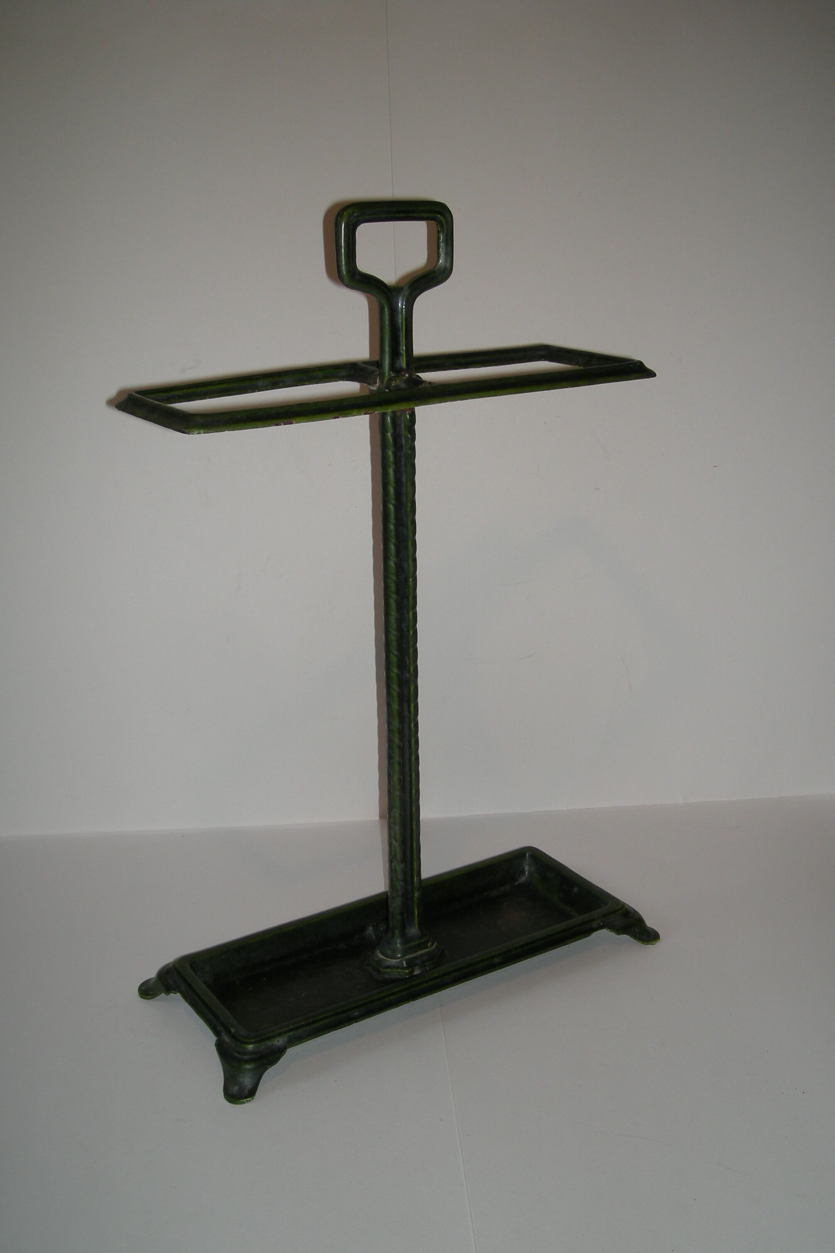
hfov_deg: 35.9
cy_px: 630
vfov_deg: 51.9
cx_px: 458
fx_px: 1287
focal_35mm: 37
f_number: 2.8
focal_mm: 5.7
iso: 50
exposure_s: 1/53.6
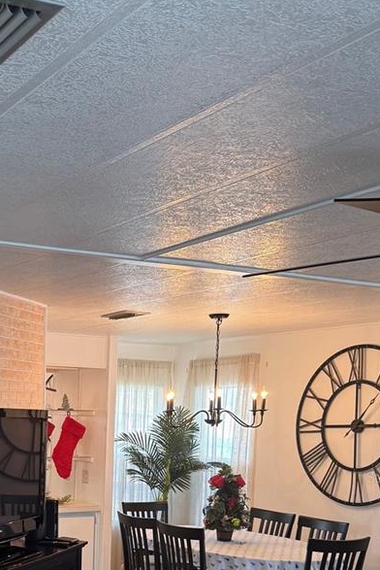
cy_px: 477
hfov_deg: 25.2
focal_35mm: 51
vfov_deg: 37.1
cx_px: -1
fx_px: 806
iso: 200
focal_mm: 6.76
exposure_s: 1/120
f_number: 1.78
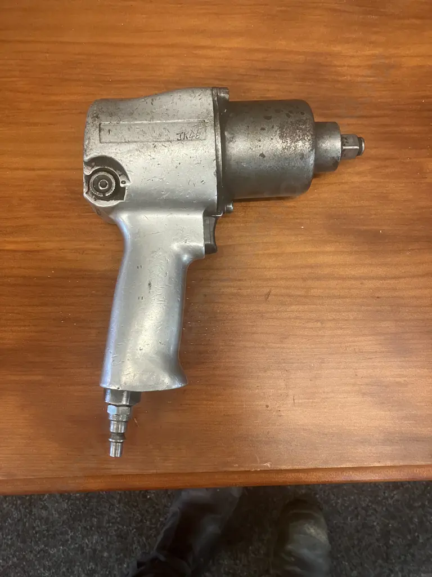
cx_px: 216
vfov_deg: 63.4
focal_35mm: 28
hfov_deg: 49.7
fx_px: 466
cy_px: 288
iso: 250
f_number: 1.8
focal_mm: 3.99
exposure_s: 1/50
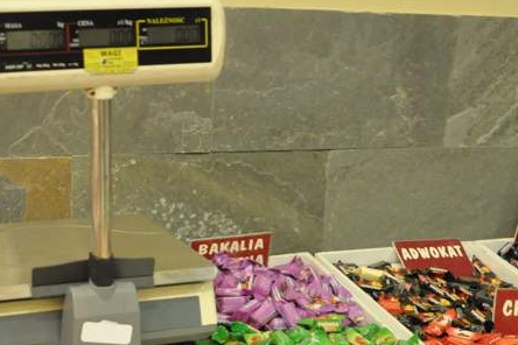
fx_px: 1093
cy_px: 364
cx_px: 237
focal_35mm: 76
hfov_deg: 26.6
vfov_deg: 17.4
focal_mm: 22
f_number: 3.8
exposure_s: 1/25
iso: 2000
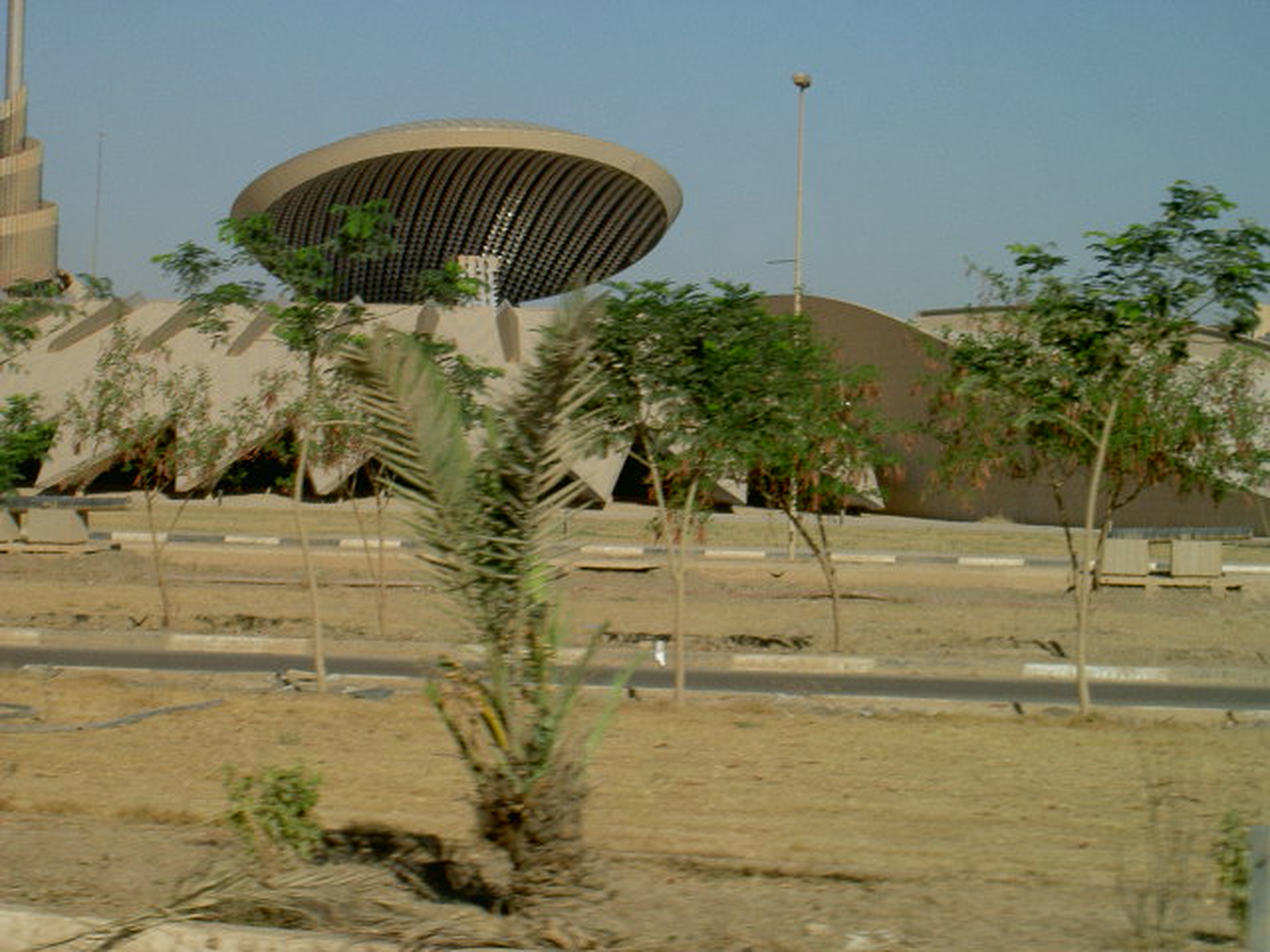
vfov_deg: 12.8
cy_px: 476
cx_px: 635
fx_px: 4256
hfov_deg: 17.0
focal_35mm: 116
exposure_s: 1/385
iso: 100
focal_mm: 24
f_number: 8.3
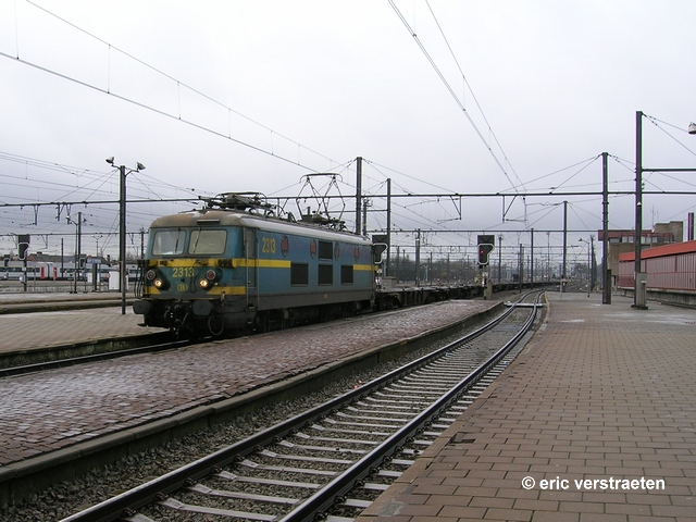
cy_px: 261
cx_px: 348
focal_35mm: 34
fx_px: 684
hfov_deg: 54.0
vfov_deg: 41.8
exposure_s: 1/182
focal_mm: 5.7
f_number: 4.9
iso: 50
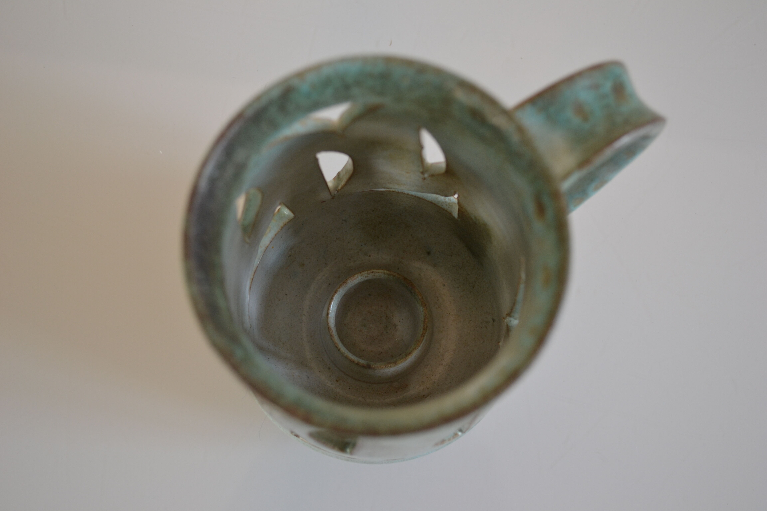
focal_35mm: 51
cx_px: 384
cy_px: 256
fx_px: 1086
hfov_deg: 38.9
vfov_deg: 26.5
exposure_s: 1/100
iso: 400
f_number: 5
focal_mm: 34
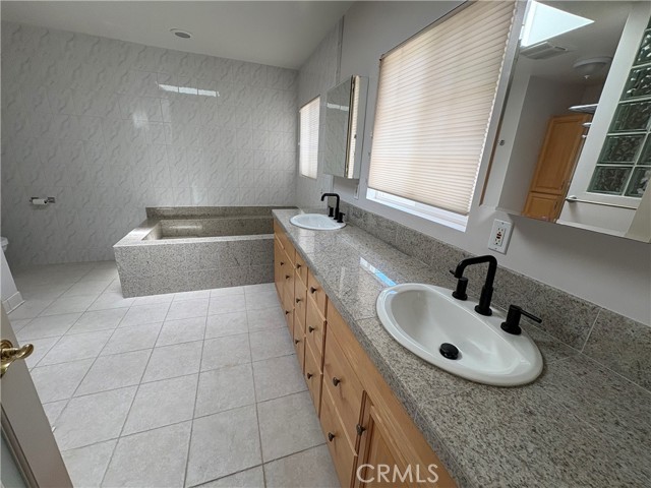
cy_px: 244
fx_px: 263
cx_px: 326
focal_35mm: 14
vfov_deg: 85.7
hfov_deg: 102.1
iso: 100
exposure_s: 1/120
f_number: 2.2
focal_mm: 2.22
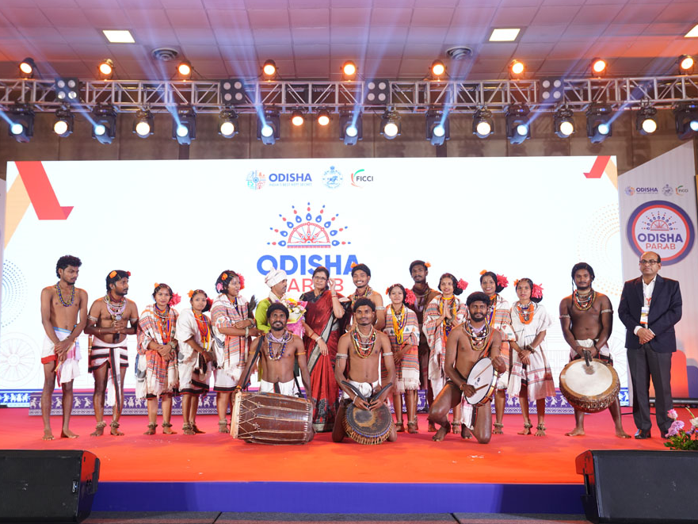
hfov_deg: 51.3
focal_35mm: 36
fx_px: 726
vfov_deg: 39.7
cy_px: 261
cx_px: 317
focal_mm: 33
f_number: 4
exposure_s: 1/200
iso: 1600
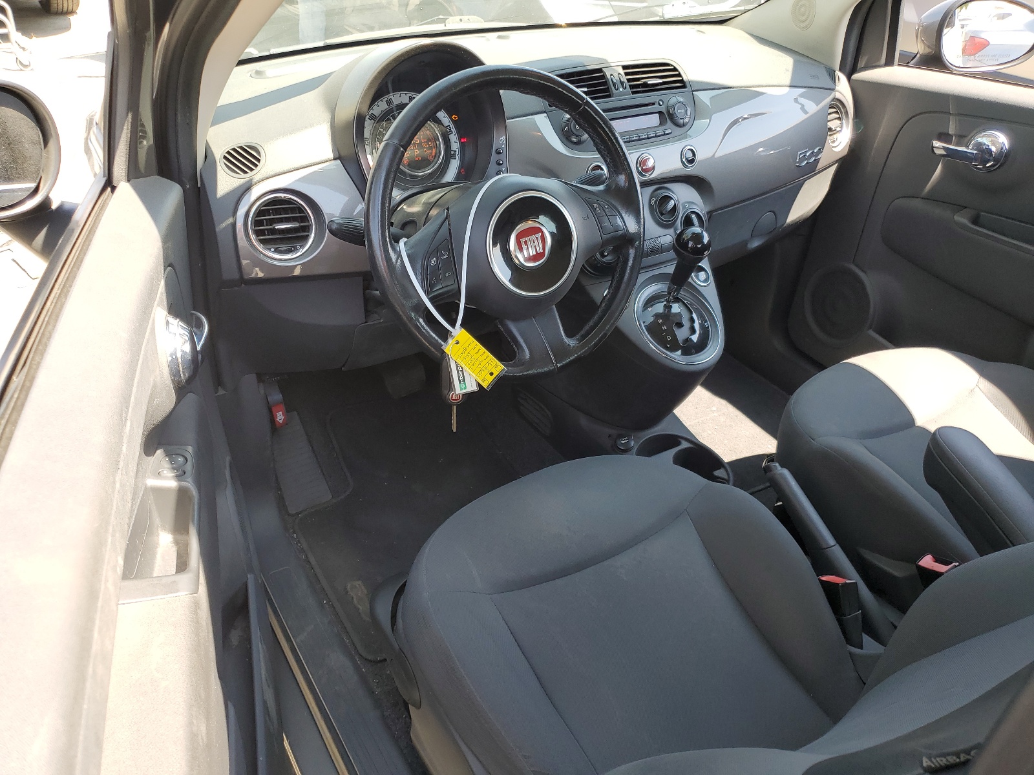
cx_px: 517
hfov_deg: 67.3
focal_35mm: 26
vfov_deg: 53.1
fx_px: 777
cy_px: 388
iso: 50
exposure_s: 1/294
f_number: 1.5
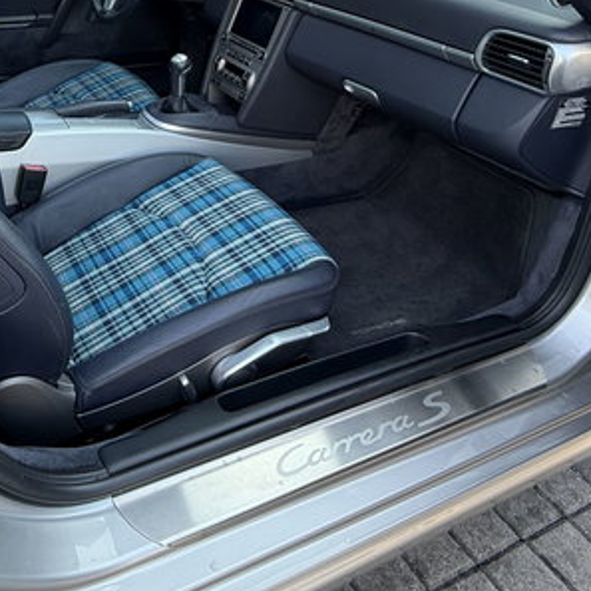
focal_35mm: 32
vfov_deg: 48.6
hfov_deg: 48.7
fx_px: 618
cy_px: 129
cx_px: 135
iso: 80
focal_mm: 2.22
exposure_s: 1/121
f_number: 2.2
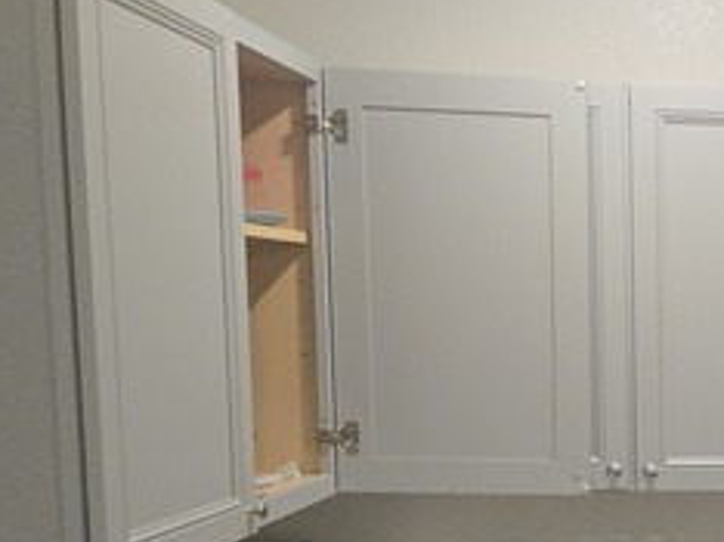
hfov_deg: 27.0
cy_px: 477
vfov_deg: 22.7
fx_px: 1316
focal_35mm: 63
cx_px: 882
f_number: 1.8
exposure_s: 1/120
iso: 250
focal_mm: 5.4
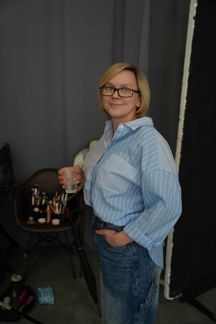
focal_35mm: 35
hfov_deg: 37.5
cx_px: 108
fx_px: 319
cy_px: 162
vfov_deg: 53.9
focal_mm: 35.4
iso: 800
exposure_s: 1/160
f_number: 2.8
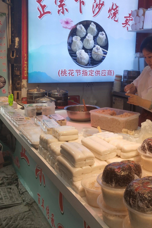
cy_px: 95
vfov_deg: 47.2
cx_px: 87
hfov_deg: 32.6
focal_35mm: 41
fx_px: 260
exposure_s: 1/455
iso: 50
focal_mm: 5.56
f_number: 1.6
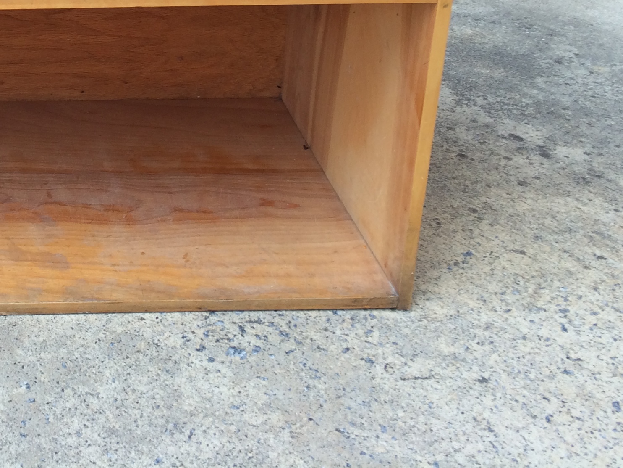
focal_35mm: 66
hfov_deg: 27.5
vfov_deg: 21.2
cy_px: -44
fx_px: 1188
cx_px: -20
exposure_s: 1/144
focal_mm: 4.12
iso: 32
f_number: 2.2
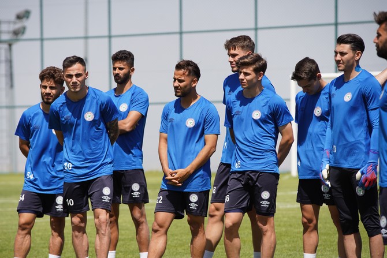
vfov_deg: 6.9
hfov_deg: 10.3
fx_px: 2150
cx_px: 194
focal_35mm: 200
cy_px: 129
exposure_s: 1/1250
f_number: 5
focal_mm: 200
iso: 200
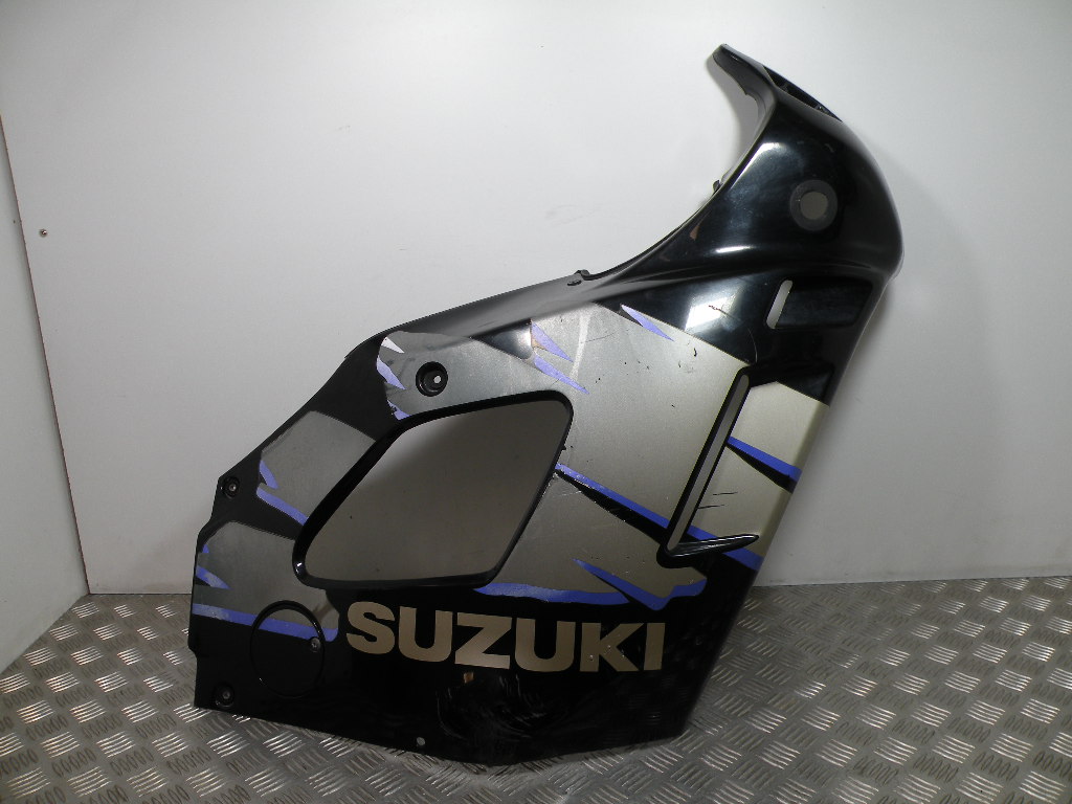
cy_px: 402
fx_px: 836
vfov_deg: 51.4
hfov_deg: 65.3
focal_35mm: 27
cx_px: 536
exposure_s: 1/94.3
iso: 64
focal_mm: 4.7
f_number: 3.5
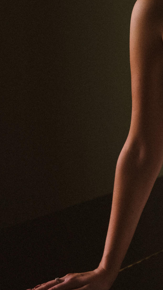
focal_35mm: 103
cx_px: 162
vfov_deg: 20.7
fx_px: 792
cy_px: 100
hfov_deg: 11.6
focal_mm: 35
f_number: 2
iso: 2500
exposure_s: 1/250
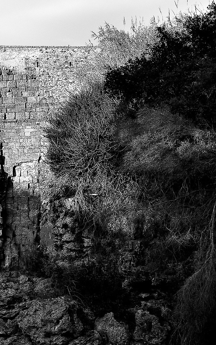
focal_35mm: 90
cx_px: -93
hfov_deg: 13.8
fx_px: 848
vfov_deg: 23.0
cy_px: 138
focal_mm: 28
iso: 800
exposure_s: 1/200
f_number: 8
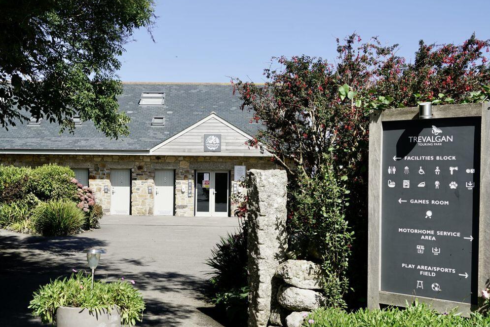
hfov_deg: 57.2
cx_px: 244
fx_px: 449
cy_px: 164
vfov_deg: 40.0
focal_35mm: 33
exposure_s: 1/200
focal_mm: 32
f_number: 8
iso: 100
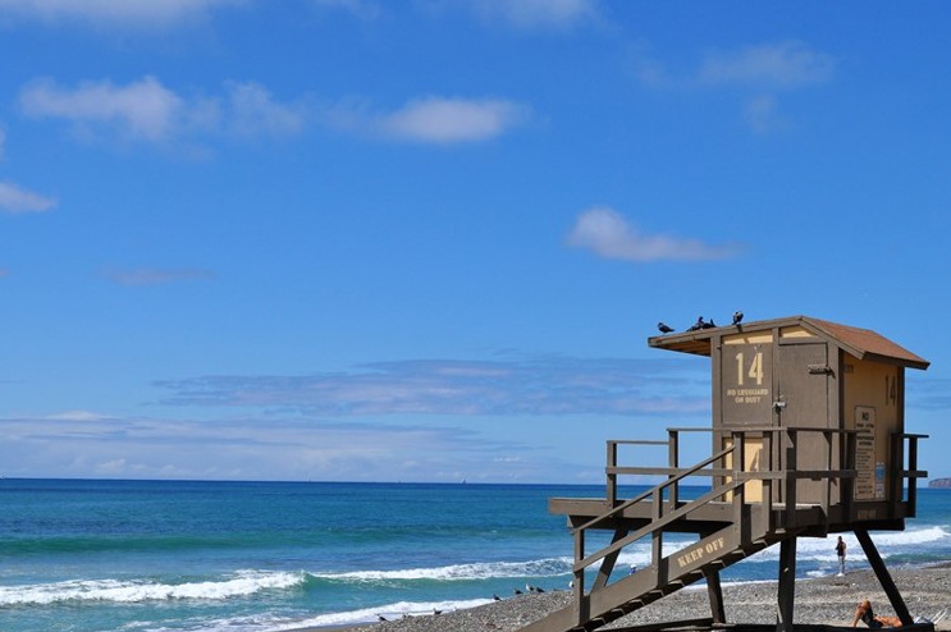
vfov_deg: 21.8
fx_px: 1636
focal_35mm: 62
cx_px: 590
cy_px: 394
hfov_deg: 32.3
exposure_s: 1/500
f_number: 11
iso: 200
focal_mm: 30
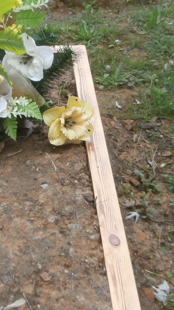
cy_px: 106
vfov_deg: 30.0
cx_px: 6
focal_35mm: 70
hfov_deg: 16.9
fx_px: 574
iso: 100
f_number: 3
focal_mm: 4.2
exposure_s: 1/125
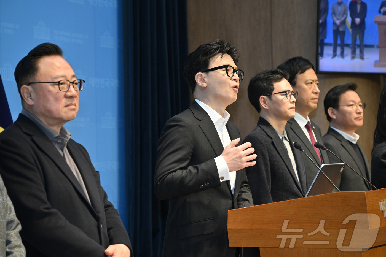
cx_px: 193
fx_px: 1233
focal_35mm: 115
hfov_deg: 17.8
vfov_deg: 11.9
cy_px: 128
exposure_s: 1/250
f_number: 5.6
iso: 2000
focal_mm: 115
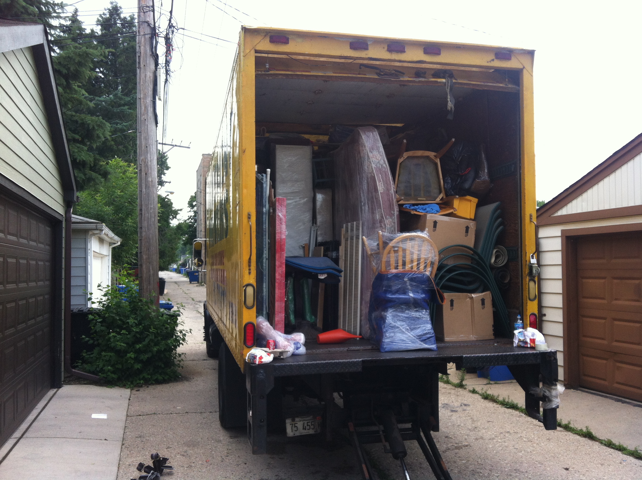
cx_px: 321
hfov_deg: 52.7
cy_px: 240
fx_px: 648
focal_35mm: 35
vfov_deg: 40.6
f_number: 2.8
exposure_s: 1/269
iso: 80
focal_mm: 3.85
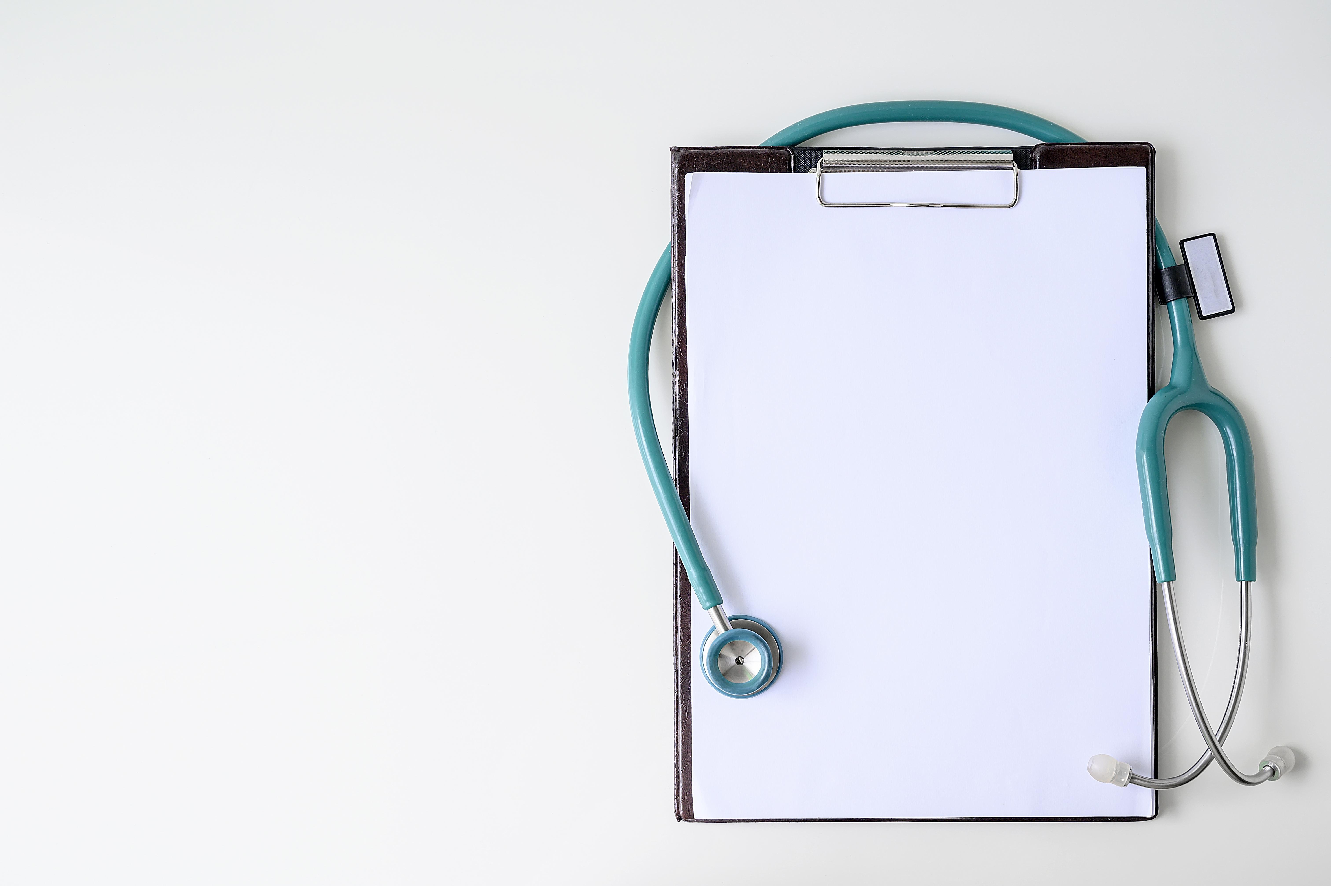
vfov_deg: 31.9
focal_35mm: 42
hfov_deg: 46.4
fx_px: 1552
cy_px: 443
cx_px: 666
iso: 320
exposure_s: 1/80
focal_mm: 42
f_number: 6.3
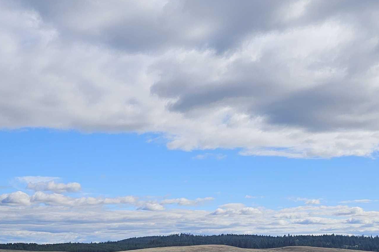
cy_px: 246
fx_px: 600
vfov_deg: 22.9
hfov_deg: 34.7
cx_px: 120
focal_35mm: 57
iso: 16
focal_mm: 6.3
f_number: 1.7
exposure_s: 1/1521
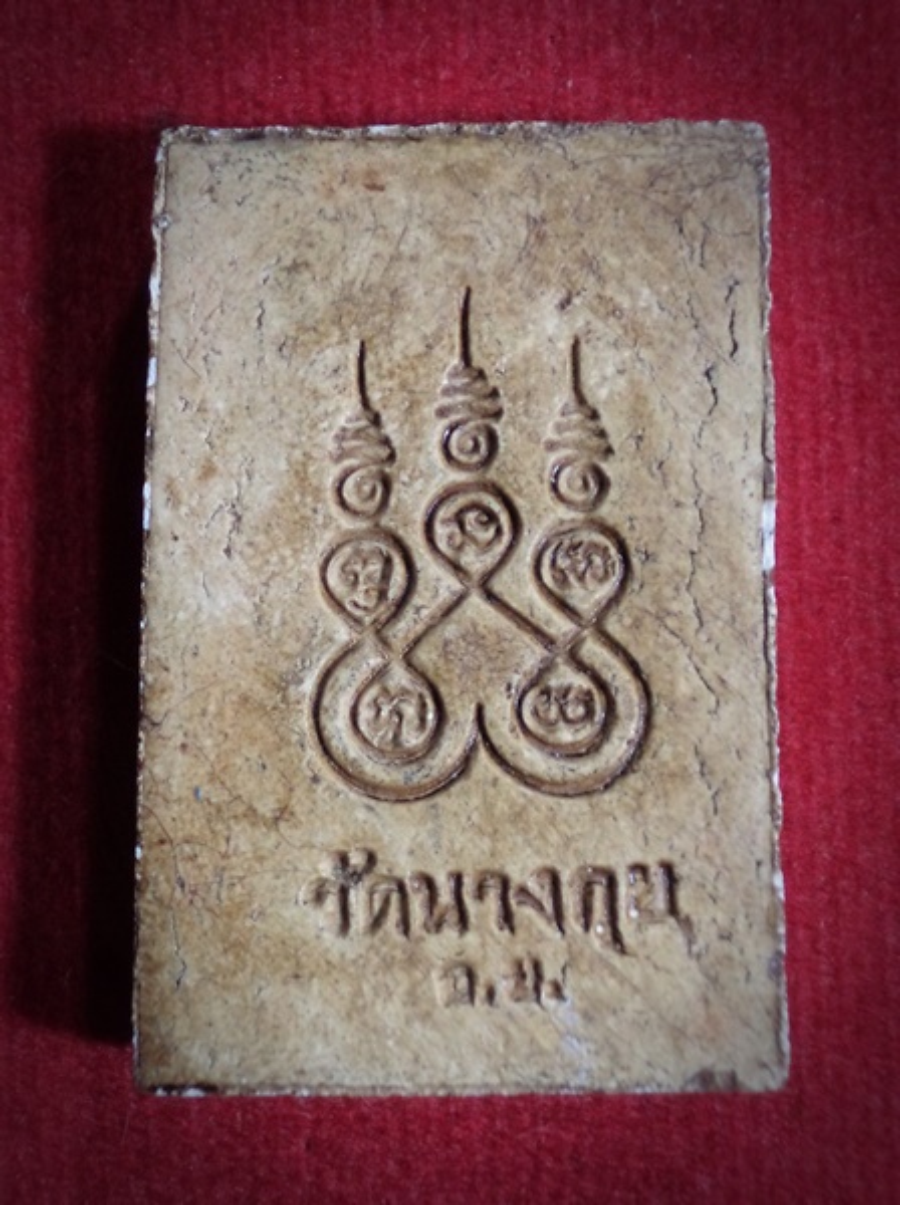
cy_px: 602
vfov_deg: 47.9
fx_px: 1356
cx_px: 450
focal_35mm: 39
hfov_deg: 36.7
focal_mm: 6.9
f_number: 4
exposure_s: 1/30
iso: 500
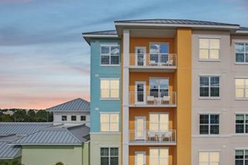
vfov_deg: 42.9
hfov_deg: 61.2
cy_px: 112
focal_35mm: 30
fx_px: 207
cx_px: 154
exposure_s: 1/2500
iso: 110
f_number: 2.8
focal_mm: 8.38
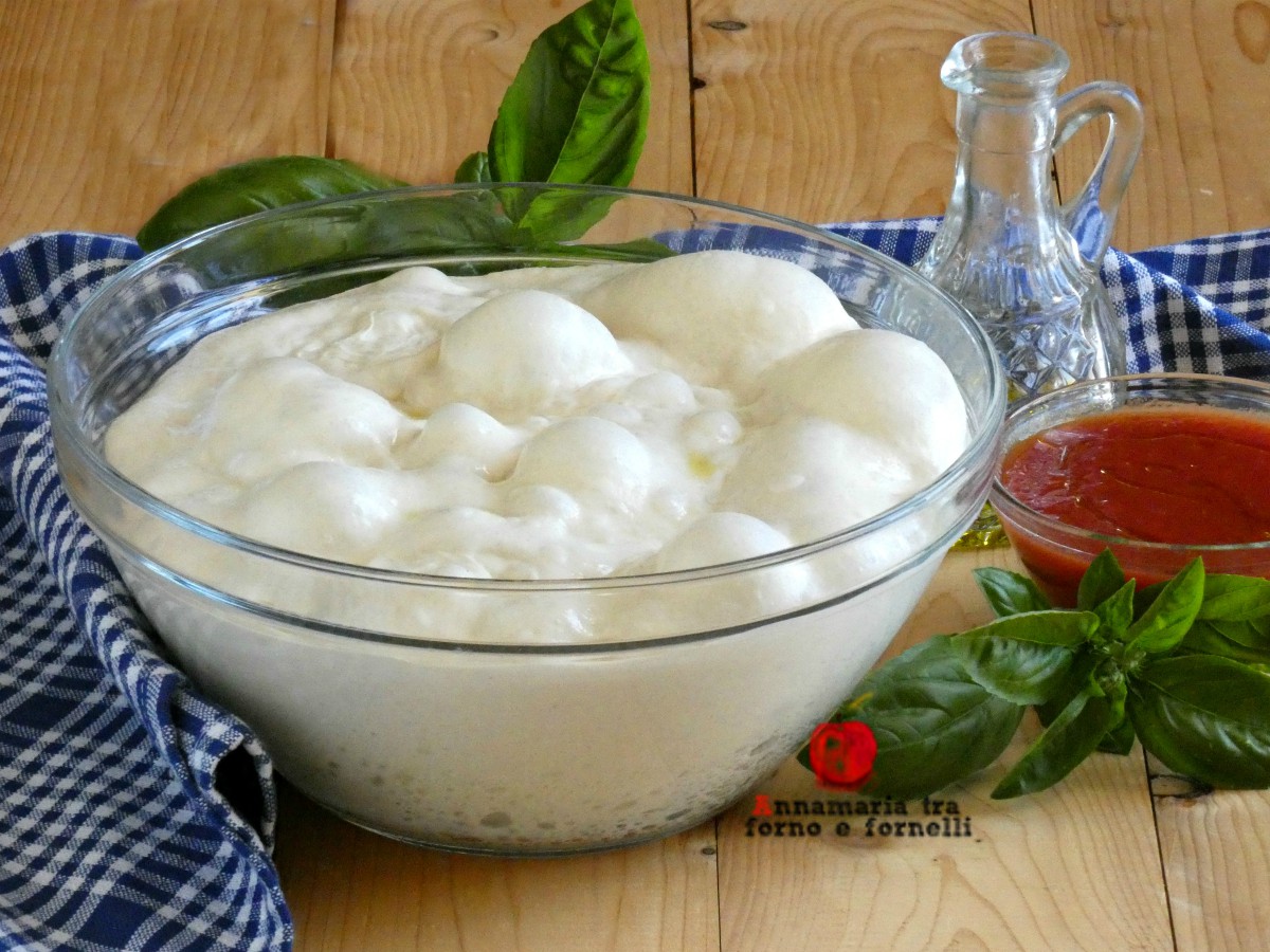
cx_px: 635
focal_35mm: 173
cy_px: 476
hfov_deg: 11.4
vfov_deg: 8.6
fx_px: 6347
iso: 1600
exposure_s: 1/80
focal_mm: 30.9
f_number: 6.3
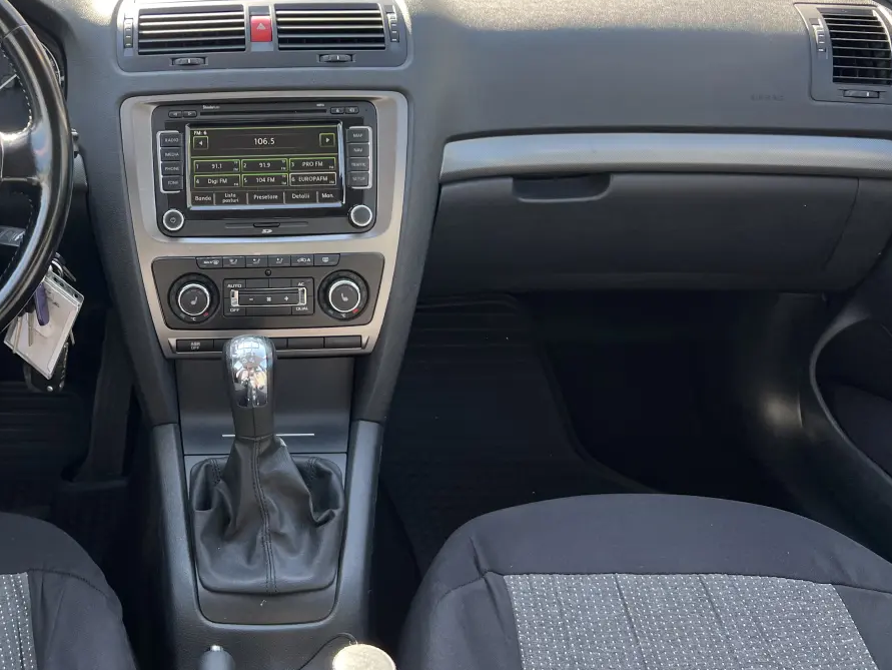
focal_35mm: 42
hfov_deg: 43.2
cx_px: 208
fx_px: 1083
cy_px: 207
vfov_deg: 34.0
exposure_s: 1/143
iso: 32
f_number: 1.5
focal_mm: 5.7
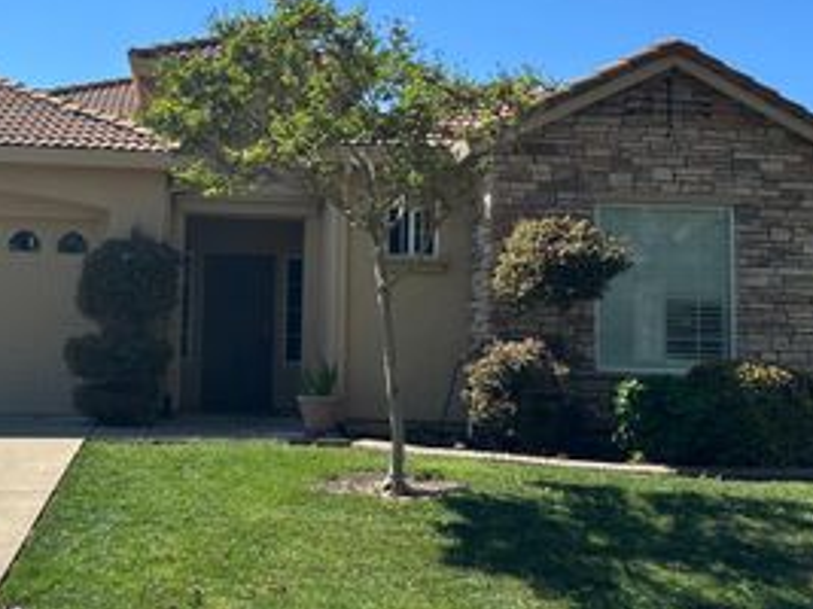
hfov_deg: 41.4
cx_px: 259
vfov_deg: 32.1
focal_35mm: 45
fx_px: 1056
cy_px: 257
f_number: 1.78
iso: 80
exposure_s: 1/3861
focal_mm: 6.86
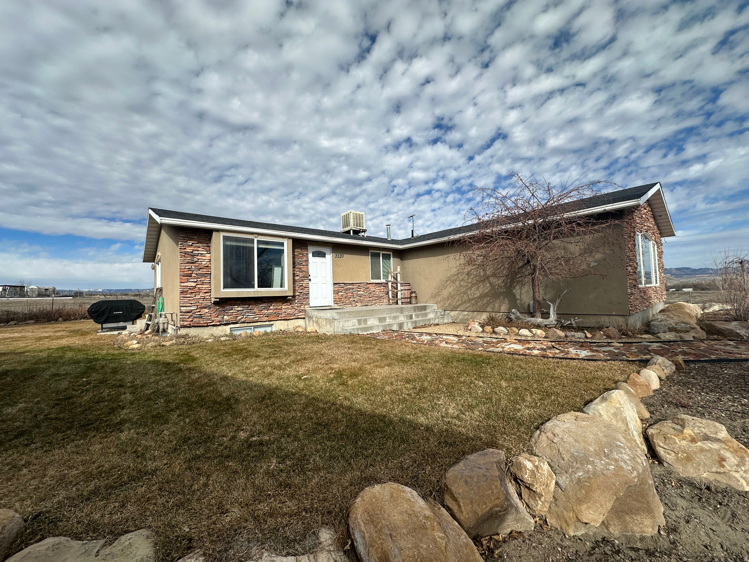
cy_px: 281
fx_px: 303
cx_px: 374
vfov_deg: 85.7
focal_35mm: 14
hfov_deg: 102.1
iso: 50
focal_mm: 2.22
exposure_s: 1/2506
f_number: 2.2
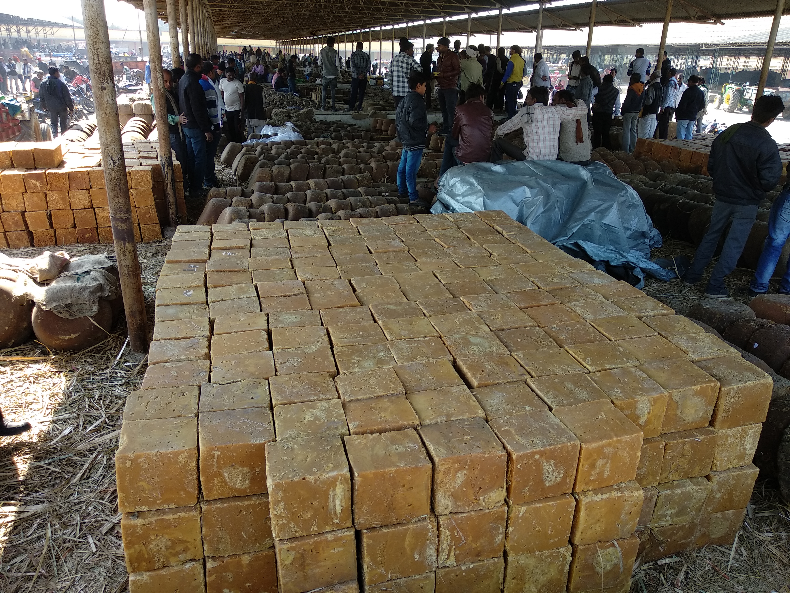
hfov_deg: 67.3
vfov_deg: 53.1
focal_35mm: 26
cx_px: 395
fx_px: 593
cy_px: 296
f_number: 2.2
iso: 125
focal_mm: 3.81
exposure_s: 1/160
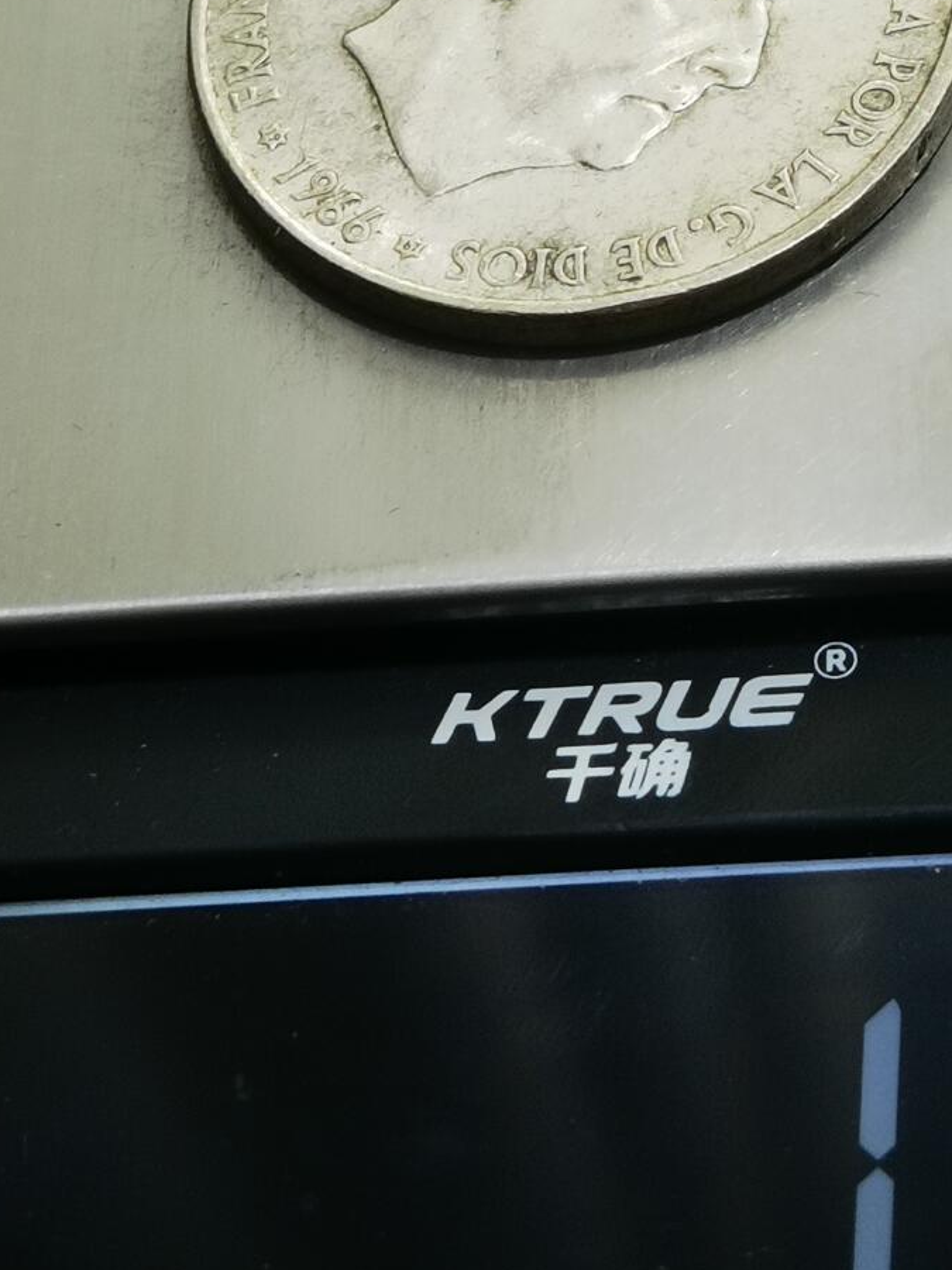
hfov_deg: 11.8
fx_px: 4620
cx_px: 506
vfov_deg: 15.5
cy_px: 143
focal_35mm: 126
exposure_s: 1/100
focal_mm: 6.67
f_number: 1.9
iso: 80
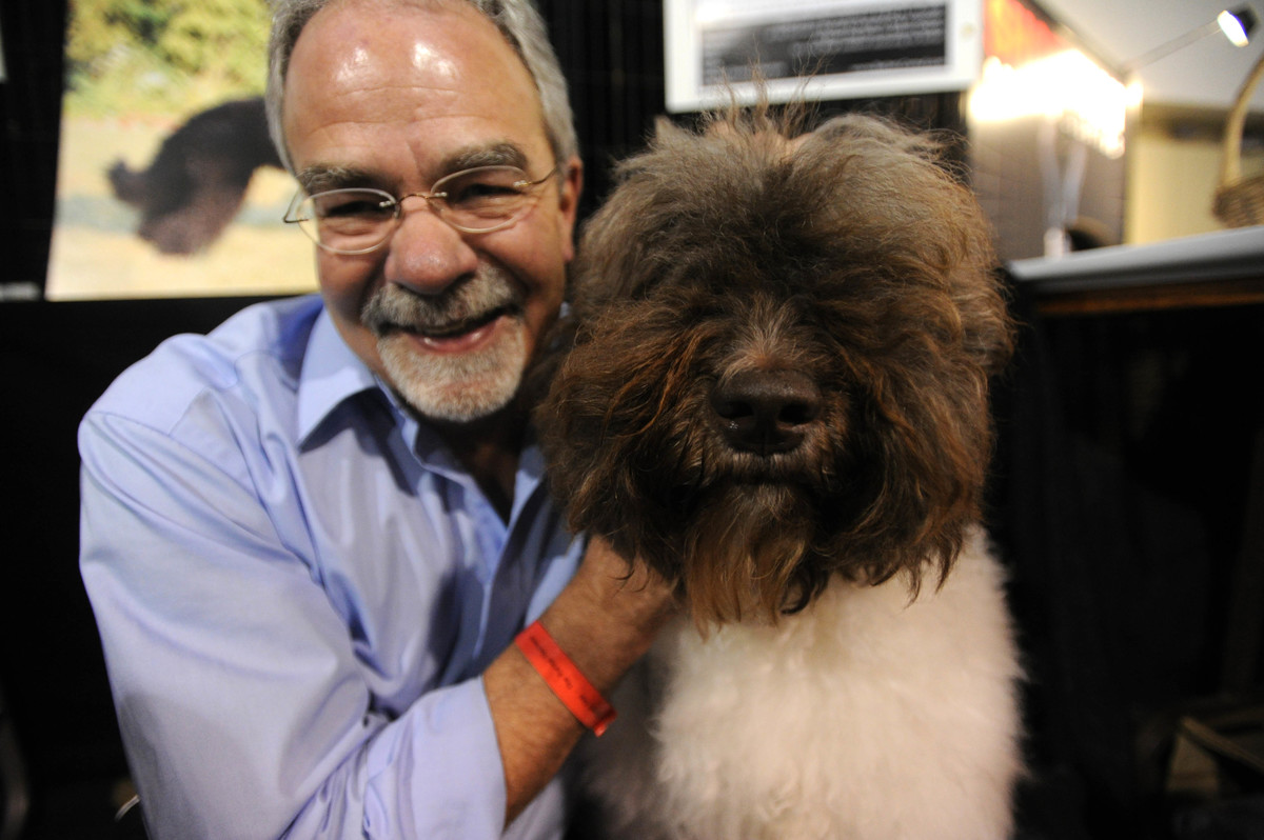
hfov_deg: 93.3
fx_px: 596
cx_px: 632
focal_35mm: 17
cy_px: 420
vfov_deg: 70.3
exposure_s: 1/250
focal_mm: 17
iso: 4000
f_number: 3.2
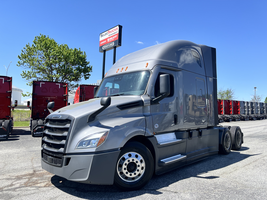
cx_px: 134
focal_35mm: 26
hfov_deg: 67.3
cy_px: 100
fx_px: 201
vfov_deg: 53.1
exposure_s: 1/2137
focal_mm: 5.1
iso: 50
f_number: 1.6
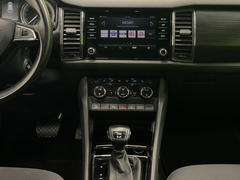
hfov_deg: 36.8
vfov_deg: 28.0
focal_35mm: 52
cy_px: 90
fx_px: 361
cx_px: 120
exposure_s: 1/33
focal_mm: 6
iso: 640
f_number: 2
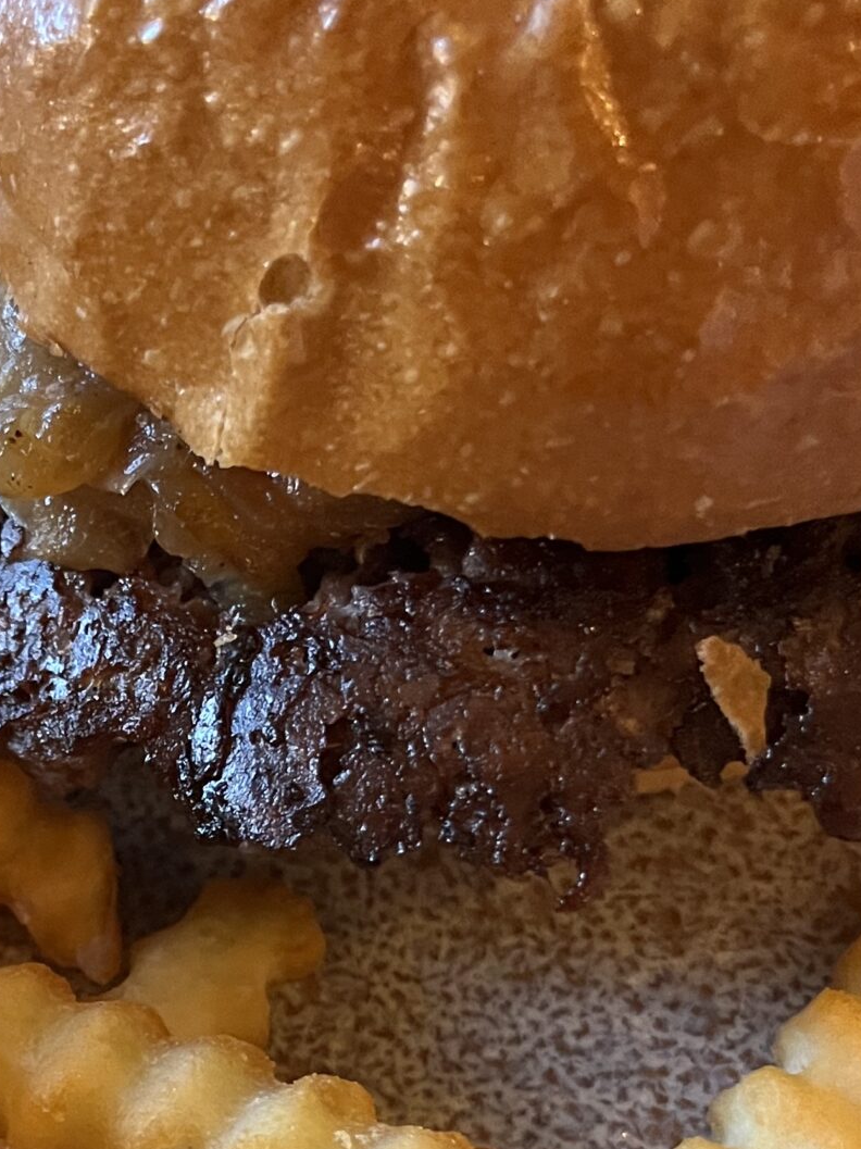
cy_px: 948
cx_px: 2
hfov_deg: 22.4
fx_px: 2091
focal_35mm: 63
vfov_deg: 29.9
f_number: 1.6
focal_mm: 5.1
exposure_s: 1/33
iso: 400
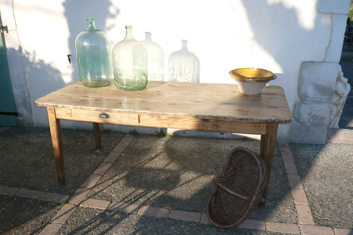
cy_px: 133
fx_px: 314
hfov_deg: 58.7
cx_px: 177
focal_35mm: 32
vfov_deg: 41.0
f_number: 2.9
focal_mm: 4.9
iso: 100
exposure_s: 1/500
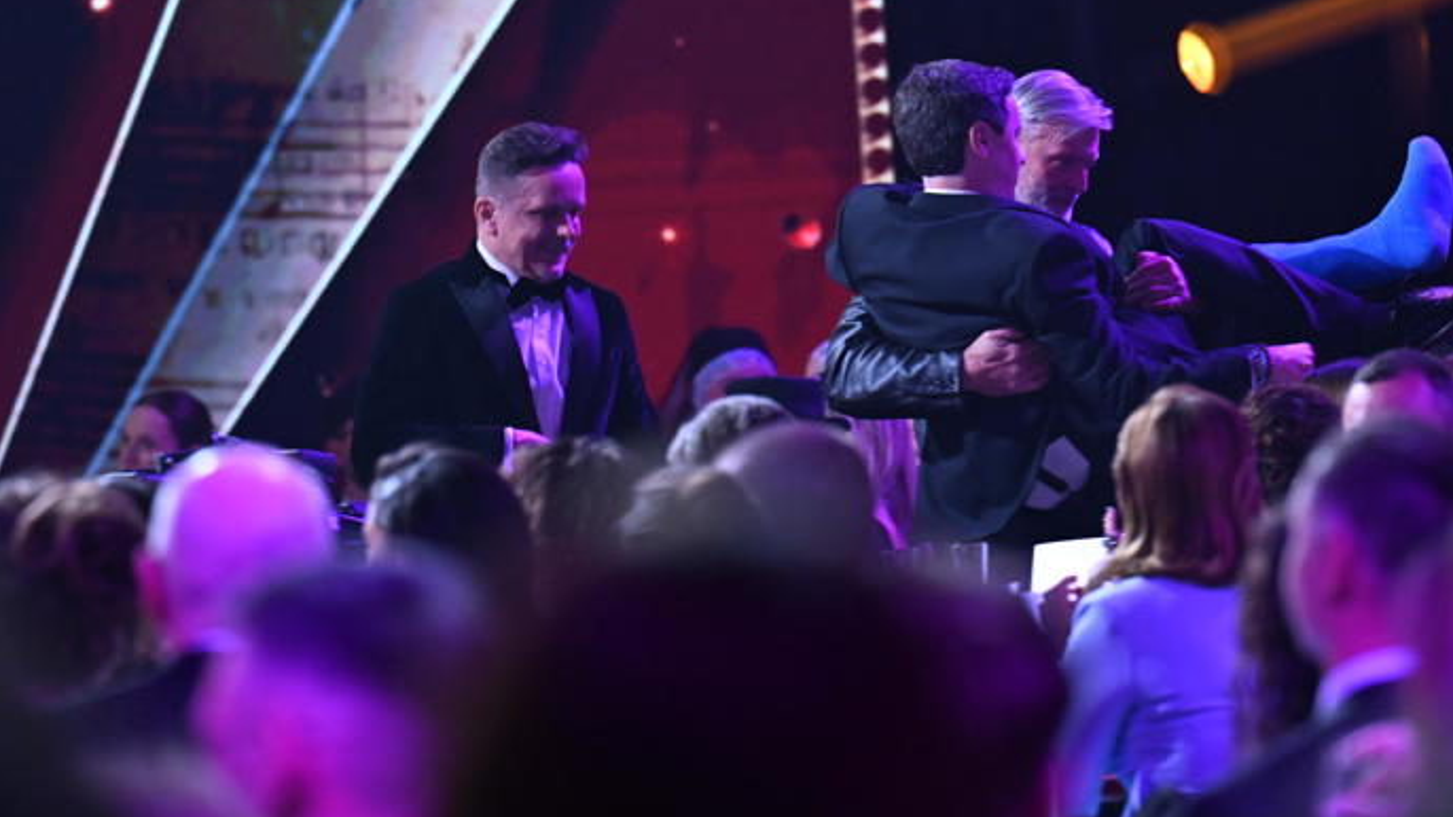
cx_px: 729
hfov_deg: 6.8
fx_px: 12176
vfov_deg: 3.8
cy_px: 411
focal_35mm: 316
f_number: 3.5
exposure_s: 1/100
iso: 3200
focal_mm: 200
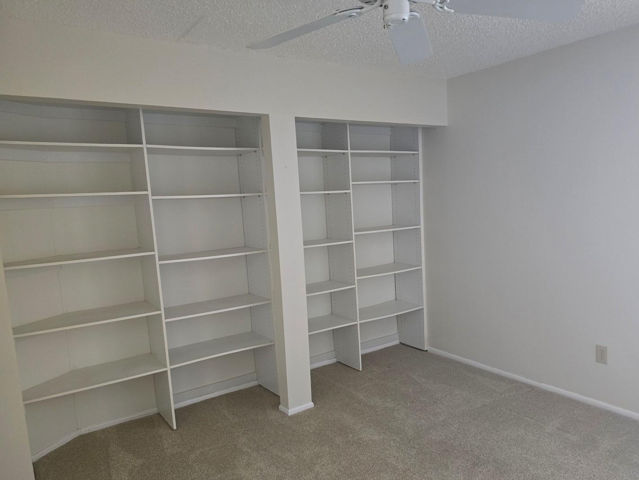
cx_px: 360
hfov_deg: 67.0
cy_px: 264
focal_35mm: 26
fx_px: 480
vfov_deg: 53.0
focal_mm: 6.3
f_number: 1.7
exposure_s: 1/60
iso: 800
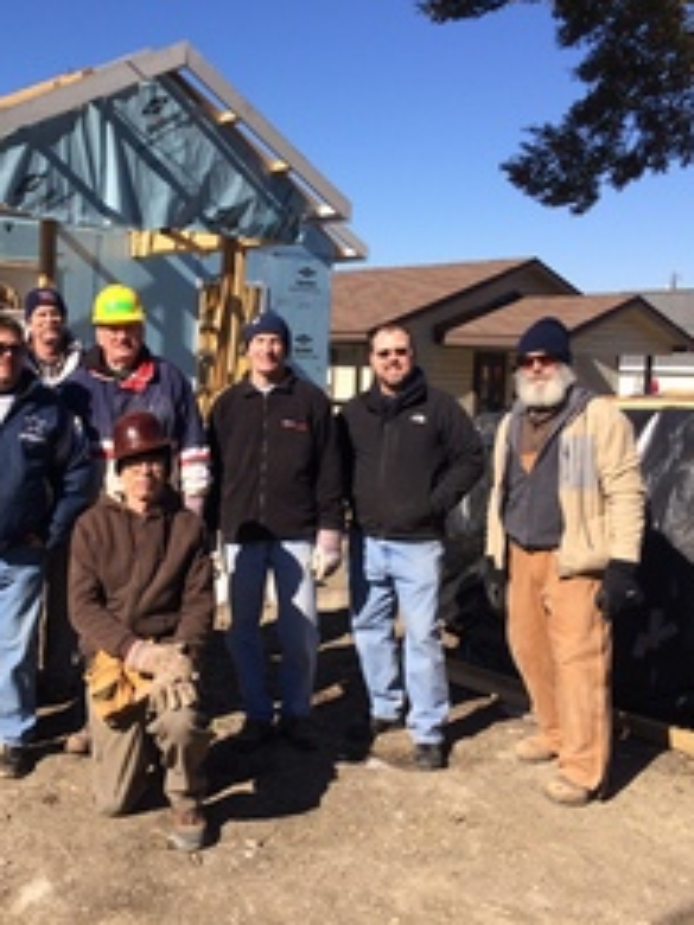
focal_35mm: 39
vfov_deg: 47.9
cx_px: 190
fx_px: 1043
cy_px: 462
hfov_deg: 36.1
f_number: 2.2
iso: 32
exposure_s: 1/2283
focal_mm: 4.15
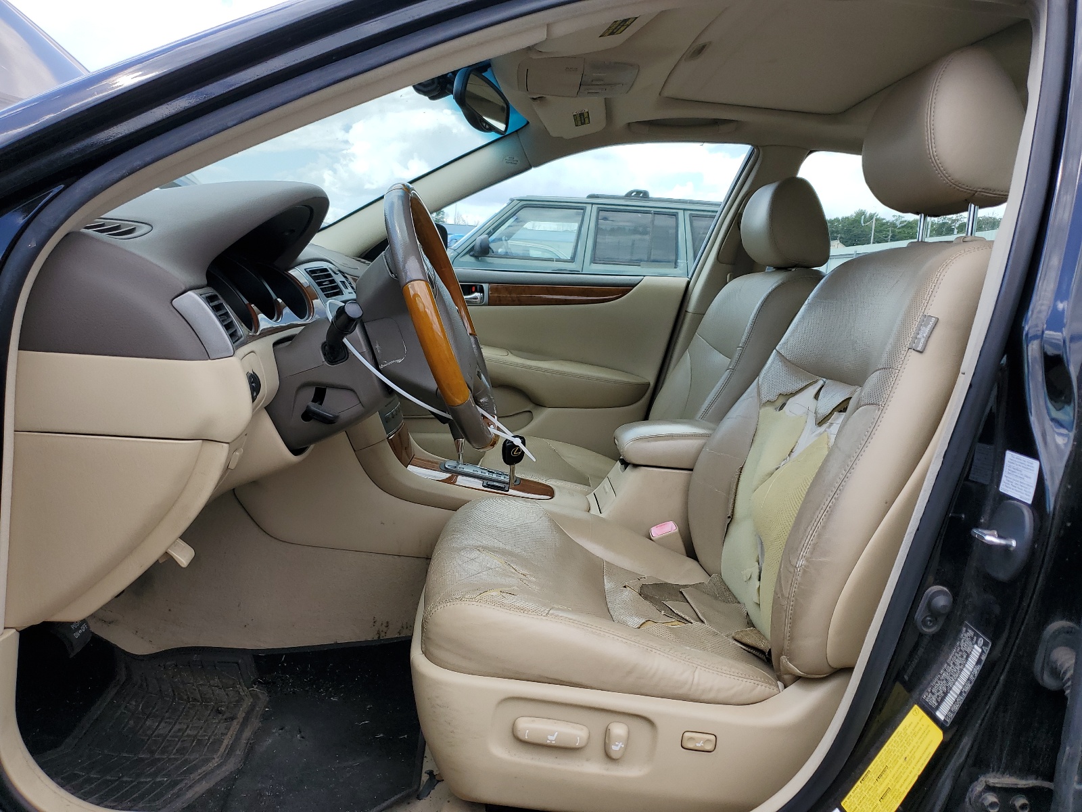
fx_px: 813
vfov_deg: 53.1
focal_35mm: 26
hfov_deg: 67.3
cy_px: 406
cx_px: 541
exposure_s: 1/1111
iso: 50
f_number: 1.5
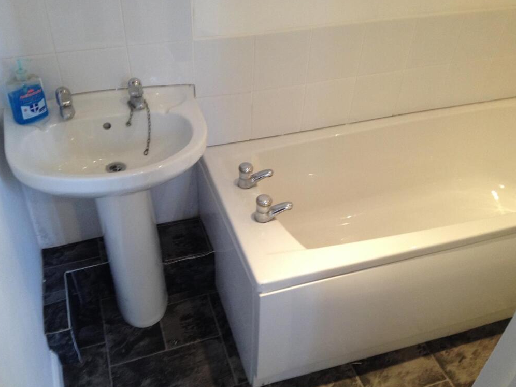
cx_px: 259
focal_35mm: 36
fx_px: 537
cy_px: 193
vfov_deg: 39.7
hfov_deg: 51.4
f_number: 2.4
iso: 160
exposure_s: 1/20
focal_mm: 4.28
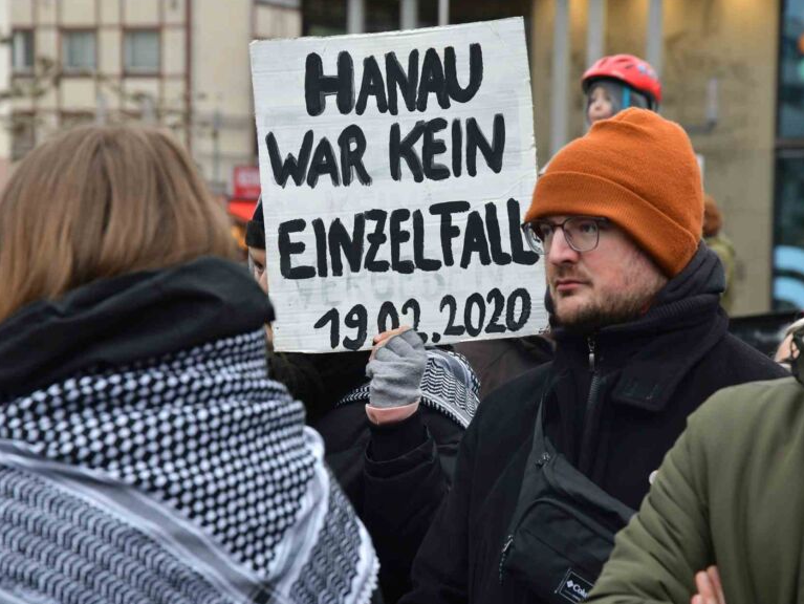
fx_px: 2812
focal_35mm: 121
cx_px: 394
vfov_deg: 12.3
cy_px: 287
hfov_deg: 16.3
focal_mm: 105
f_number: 7.1
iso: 1250
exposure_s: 1/125
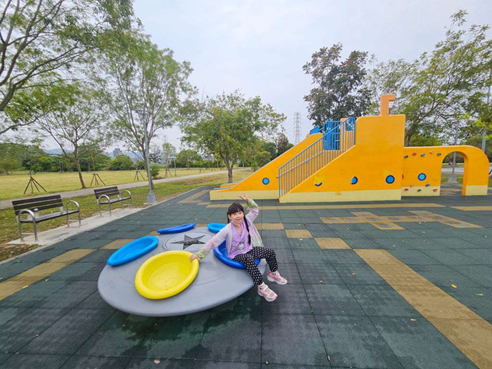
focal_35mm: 13
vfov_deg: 89.9
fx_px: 185
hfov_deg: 106.2
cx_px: 246
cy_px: 184
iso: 50
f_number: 2.2
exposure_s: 1/1829
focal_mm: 2.2
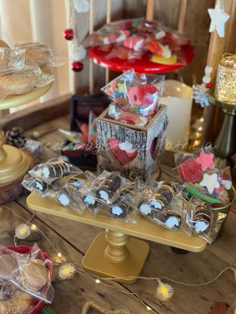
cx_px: 118
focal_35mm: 52
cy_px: 157
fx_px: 473
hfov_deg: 28.0
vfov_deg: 36.8
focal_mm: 6
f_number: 2
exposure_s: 1/50
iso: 160
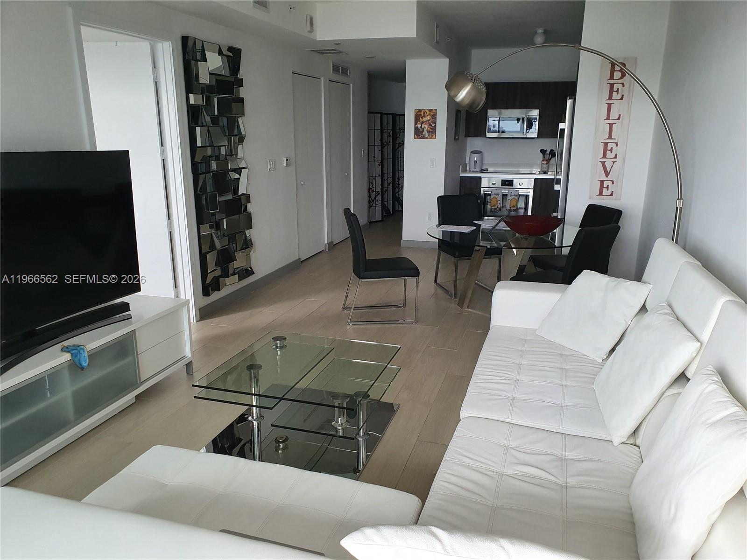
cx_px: 374
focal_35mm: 26
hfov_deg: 67.3
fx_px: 561
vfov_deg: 53.1
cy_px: 280
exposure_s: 1/120
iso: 200
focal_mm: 4.3
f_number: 2.4
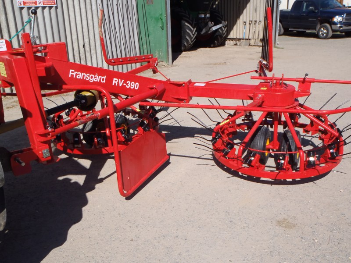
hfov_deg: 51.4
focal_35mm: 36
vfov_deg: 39.7
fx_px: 365
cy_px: 132
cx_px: 176
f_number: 5
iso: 80
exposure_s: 1/500
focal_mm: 6.53
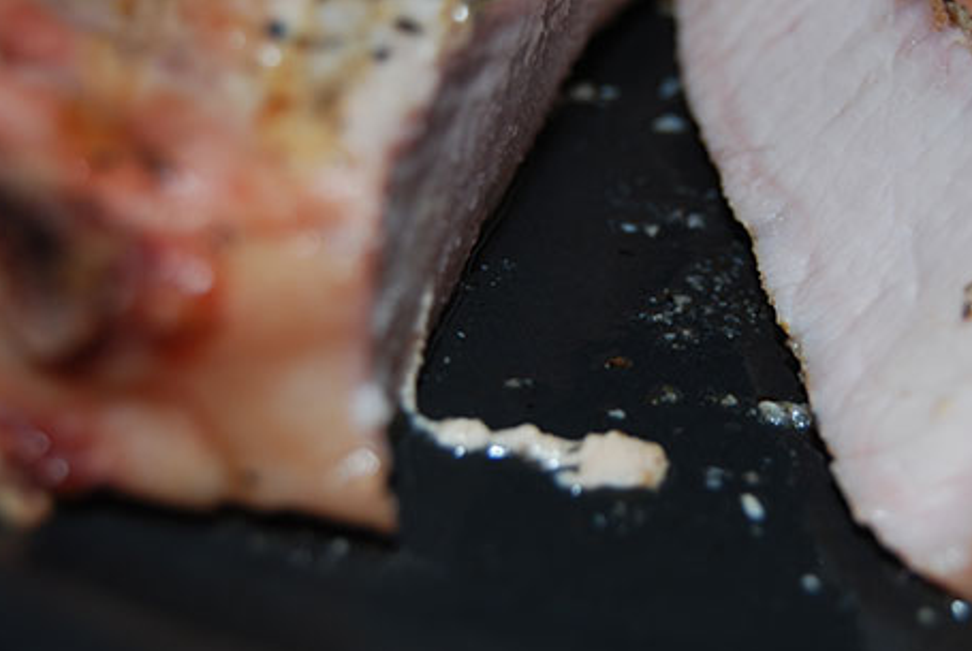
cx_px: 669
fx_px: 2184
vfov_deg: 16.9
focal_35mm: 81
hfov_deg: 24.9
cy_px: 242
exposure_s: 1/125
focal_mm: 35
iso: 100
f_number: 4.8
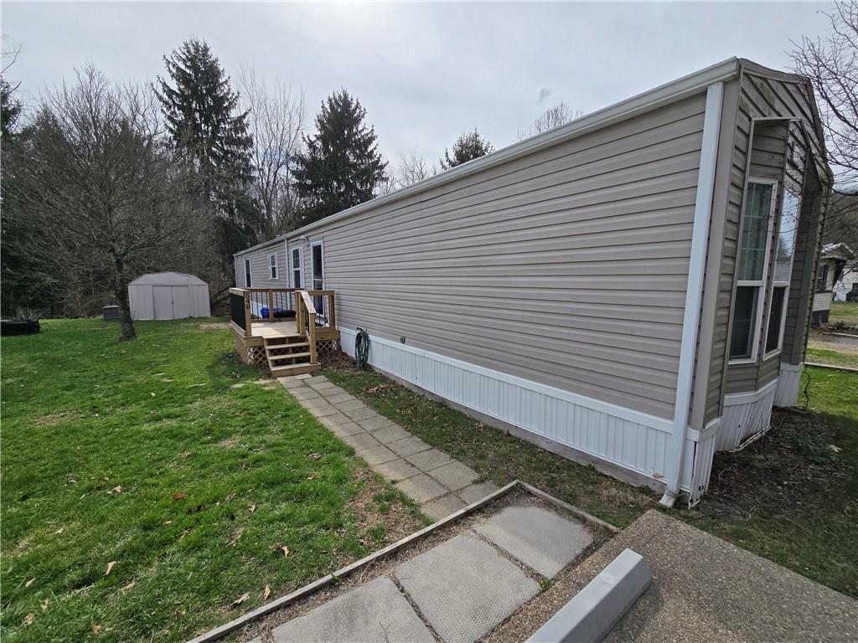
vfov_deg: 89.9
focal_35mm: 13
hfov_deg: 106.2
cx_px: 429
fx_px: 322
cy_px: 322
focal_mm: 2.2
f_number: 2.2
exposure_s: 1/3318
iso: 50
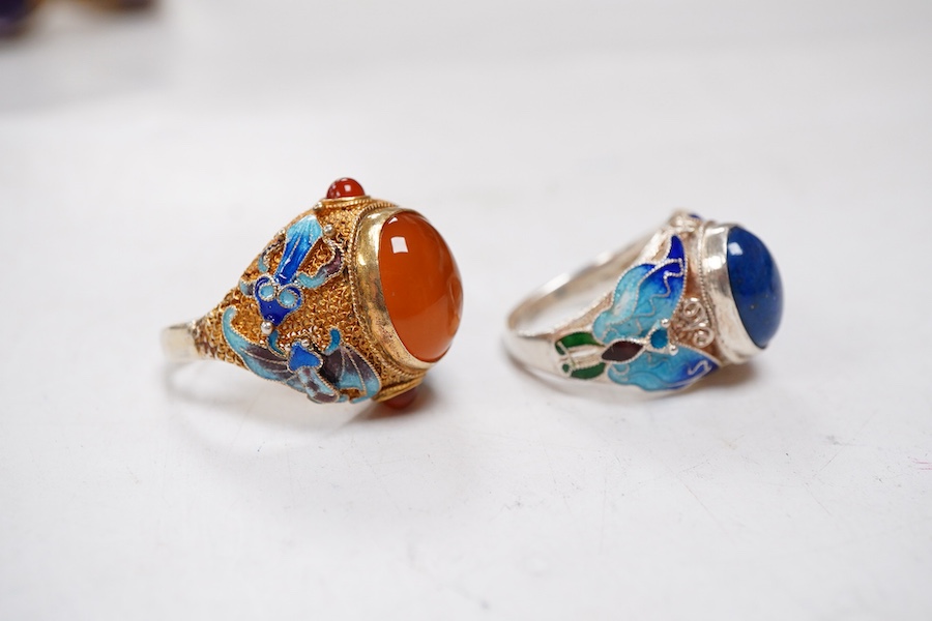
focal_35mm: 45
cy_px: 310
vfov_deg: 29.9
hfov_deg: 43.6
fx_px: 1165
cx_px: 466
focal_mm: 30
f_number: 10
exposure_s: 1/125
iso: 1250
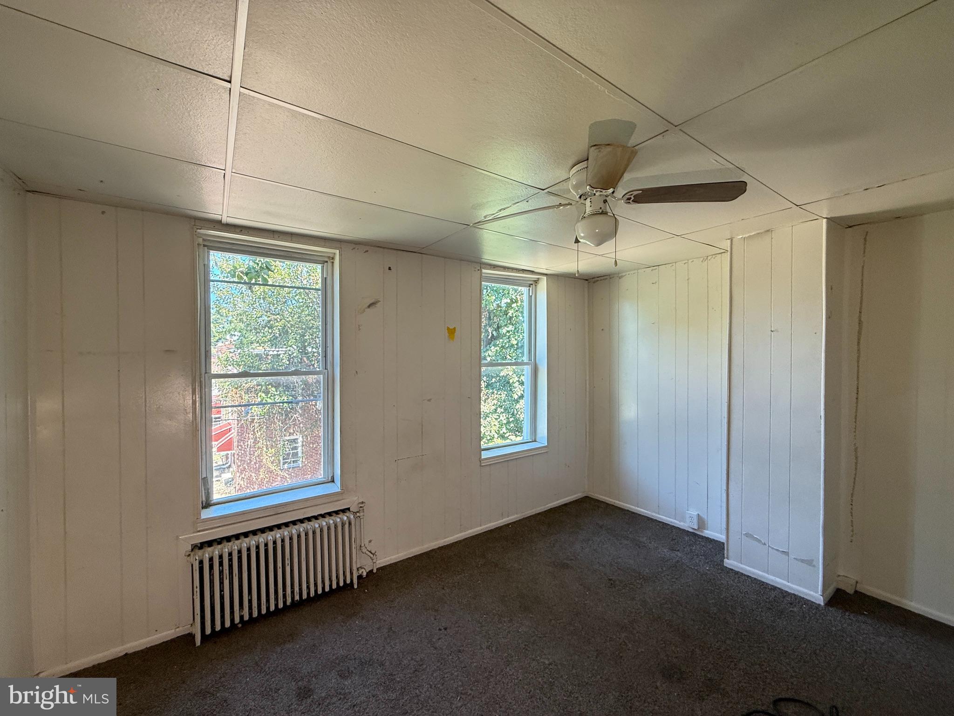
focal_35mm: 14
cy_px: 358
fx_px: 386
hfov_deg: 102.1
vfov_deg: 85.7
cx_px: 477
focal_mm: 2.22
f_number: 2.2
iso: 160
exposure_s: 1/99
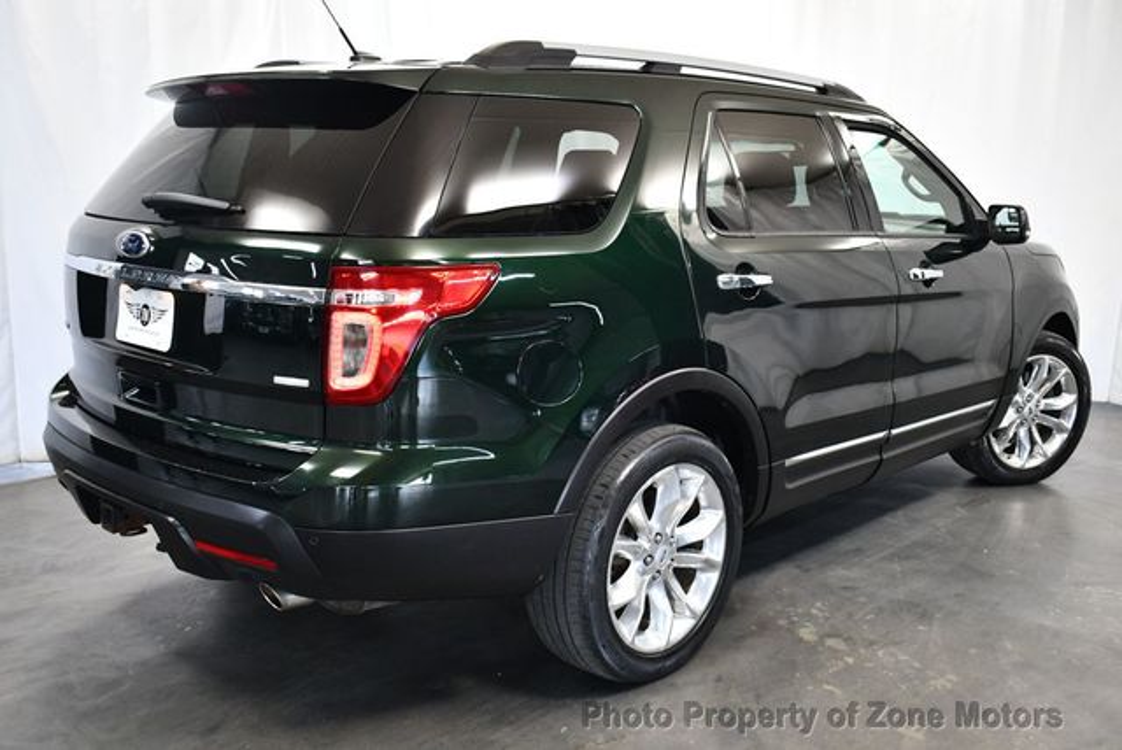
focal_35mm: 36
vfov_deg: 36.9
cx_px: 561
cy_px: 375
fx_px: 1123
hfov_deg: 53.1
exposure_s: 1/125
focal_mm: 18
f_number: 3.5
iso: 1250
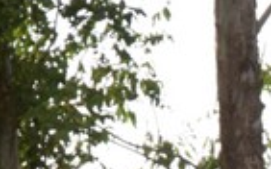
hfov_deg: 3.0
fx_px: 5042
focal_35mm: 683
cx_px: 788
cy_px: 570
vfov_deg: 1.9
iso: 800
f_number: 7.1
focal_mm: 70
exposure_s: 1/800
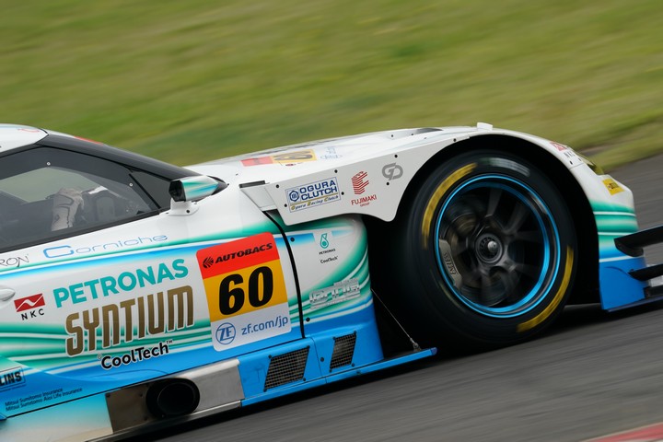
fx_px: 9429
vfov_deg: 2.7
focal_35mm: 512
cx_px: 332
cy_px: 221
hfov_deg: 4.0
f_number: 14
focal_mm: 512
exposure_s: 1/250
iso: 500
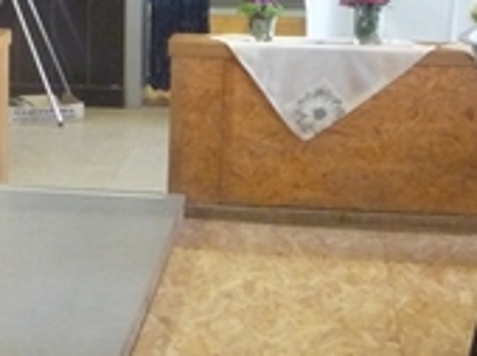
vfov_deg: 13.7
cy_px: -17
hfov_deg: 18.3
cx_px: 56
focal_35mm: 106
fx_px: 1459
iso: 400
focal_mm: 5.2
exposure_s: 1/13
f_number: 3.3
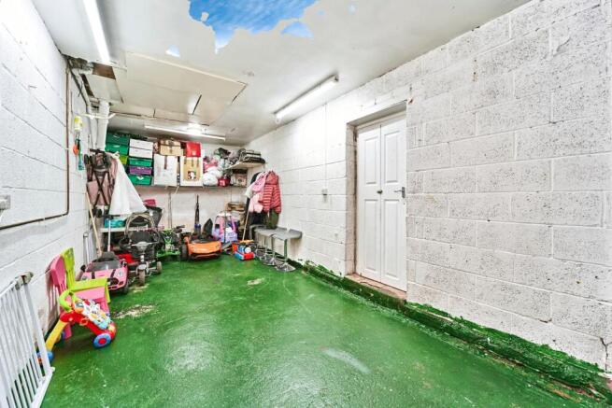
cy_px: 204
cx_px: 306
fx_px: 238
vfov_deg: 81.2
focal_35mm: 14
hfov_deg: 104.2
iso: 400
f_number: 8
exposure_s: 1/10
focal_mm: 14
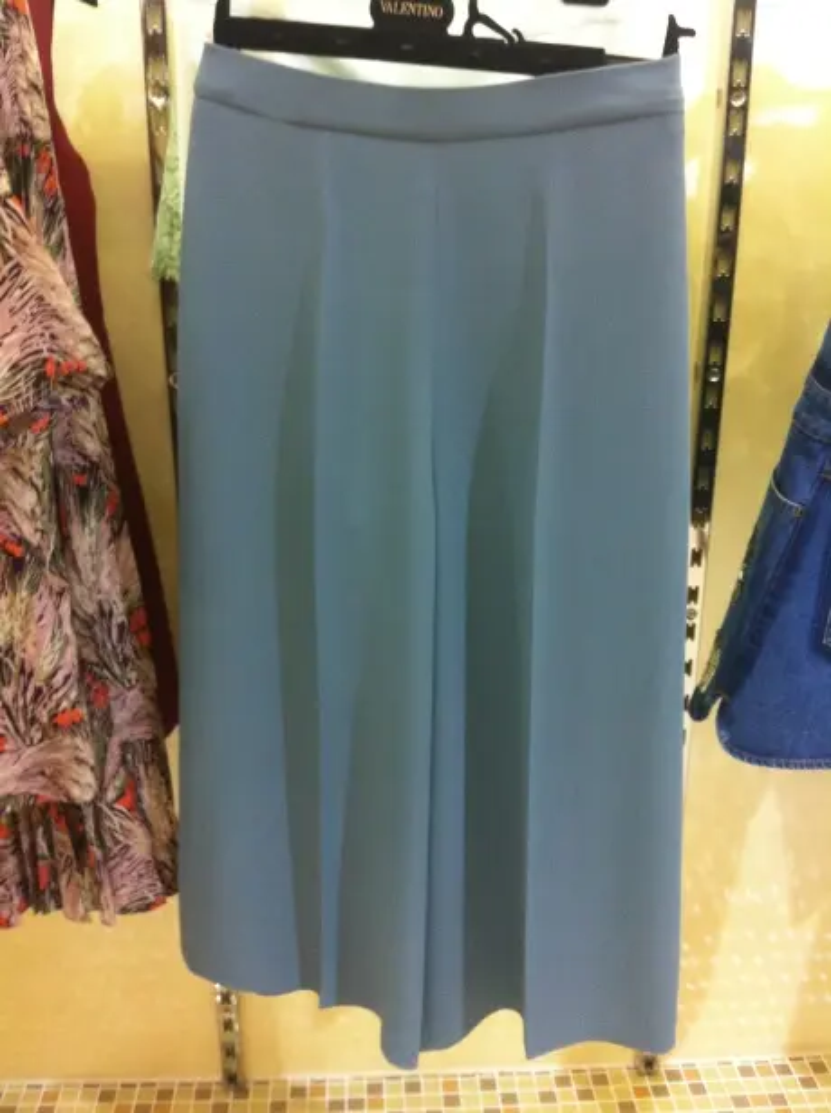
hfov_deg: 40.6
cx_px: 416
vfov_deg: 52.7
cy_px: 556
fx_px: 1123
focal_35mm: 35
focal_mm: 3.85
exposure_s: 1/15
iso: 160
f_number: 2.8
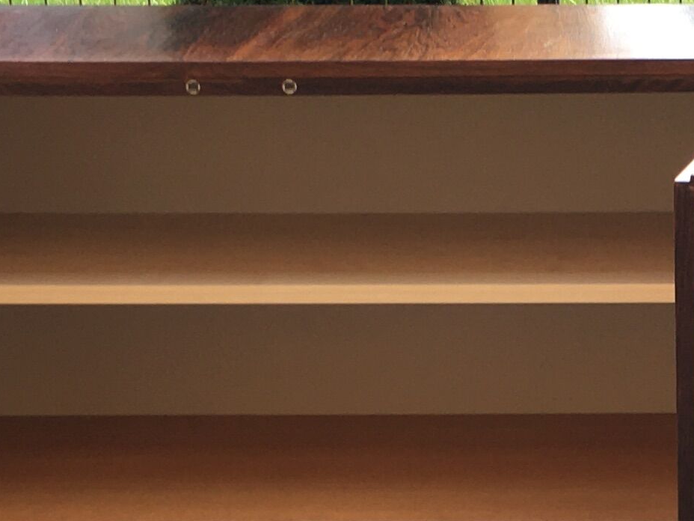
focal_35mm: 126
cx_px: 774
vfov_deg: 11.6
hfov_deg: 15.2
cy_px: 516
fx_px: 2526
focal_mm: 4.15
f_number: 2.2
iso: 25
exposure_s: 1/138
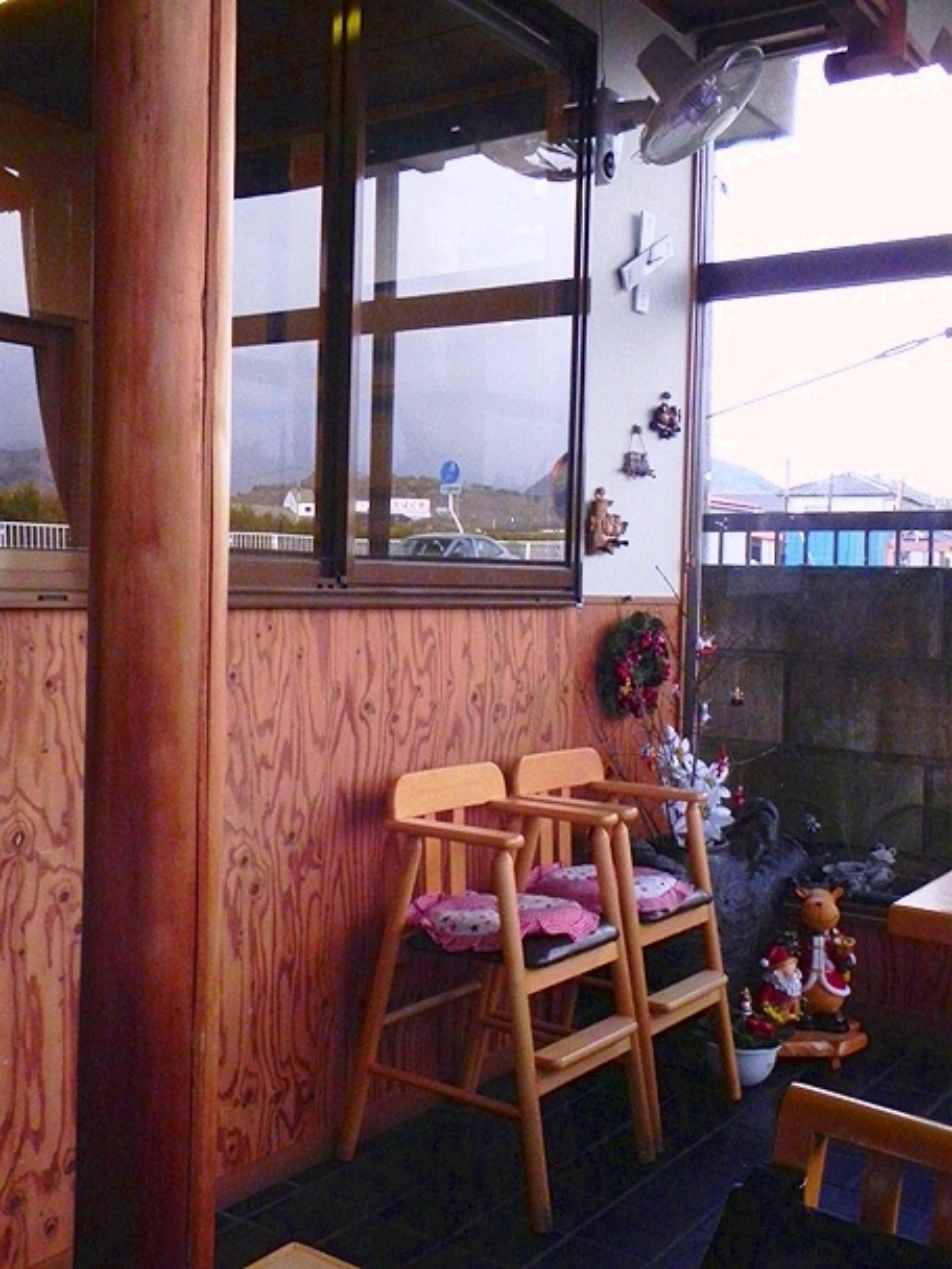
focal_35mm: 37
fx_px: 1357
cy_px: 634
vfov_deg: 50.1
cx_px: 476
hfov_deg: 38.7
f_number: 7.1
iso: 800
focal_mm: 6.6
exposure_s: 1/470
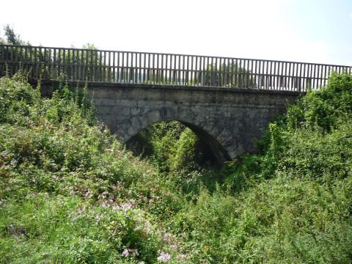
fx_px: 325
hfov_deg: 56.8
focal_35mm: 32
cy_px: 132
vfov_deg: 44.2
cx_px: 176
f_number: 4
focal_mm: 5.2
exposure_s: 1/320
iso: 100
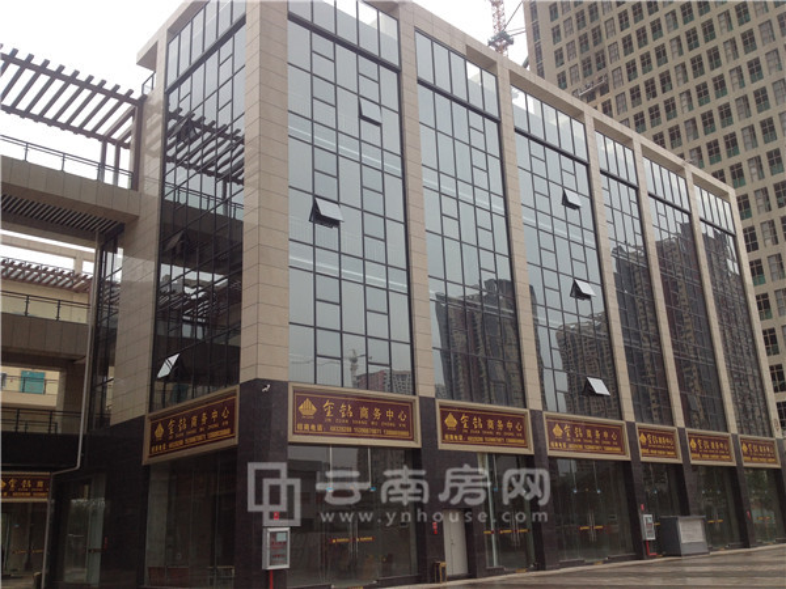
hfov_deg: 52.6
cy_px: 294
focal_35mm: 35
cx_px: 393
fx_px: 795
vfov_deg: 40.7
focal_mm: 4.28
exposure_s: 1/120
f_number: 2.4
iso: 64
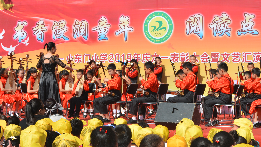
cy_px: 98
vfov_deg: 13.4
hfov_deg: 23.7
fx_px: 623
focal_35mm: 90
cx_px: 130
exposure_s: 1/320
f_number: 9
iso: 100
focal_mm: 30
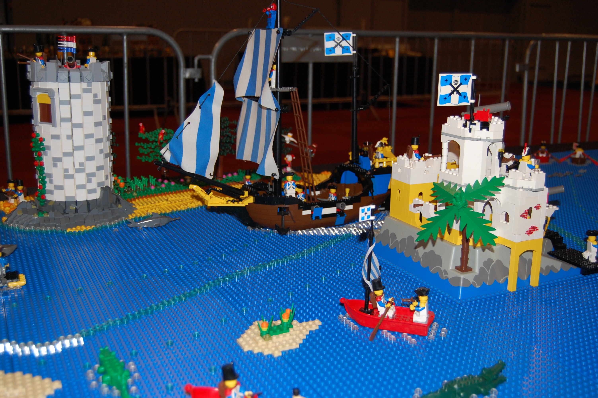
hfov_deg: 49.6
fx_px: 647
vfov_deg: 34.1
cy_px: 199
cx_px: 299
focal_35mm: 39
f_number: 4.2
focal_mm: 26
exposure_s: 1/60
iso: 400
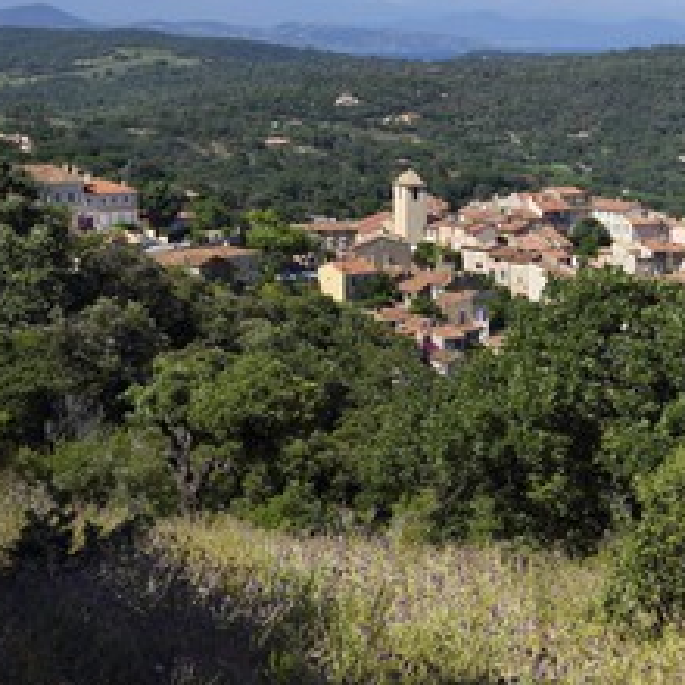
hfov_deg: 21.0
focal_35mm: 81
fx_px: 1813
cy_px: 342
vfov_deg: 21.4
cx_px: 607
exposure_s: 1/200
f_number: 14
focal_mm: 50
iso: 200
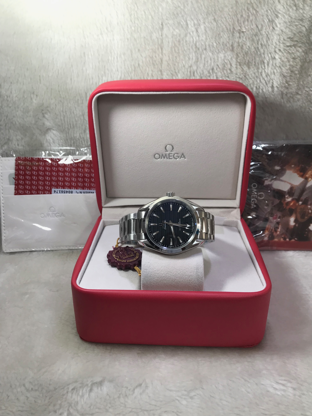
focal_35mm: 28
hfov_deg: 49.7
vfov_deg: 63.4
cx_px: 156
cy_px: 208
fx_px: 336
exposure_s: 1/100
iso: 32
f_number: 1.8
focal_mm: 3.99
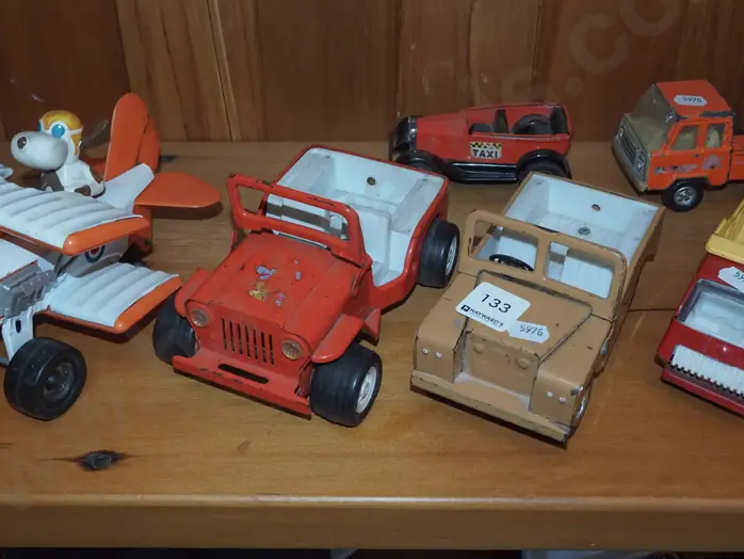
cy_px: 226
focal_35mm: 44
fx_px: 946
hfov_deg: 42.9
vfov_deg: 32.8
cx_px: 354
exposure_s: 1/160
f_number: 5.6
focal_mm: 15
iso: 2500
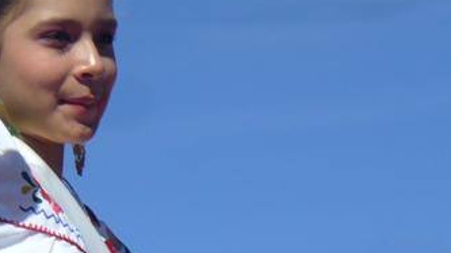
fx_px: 3682
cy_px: 180
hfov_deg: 7.0
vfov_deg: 3.9
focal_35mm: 308
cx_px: 264
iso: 80
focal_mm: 24.3
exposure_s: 1/320
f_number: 7.8
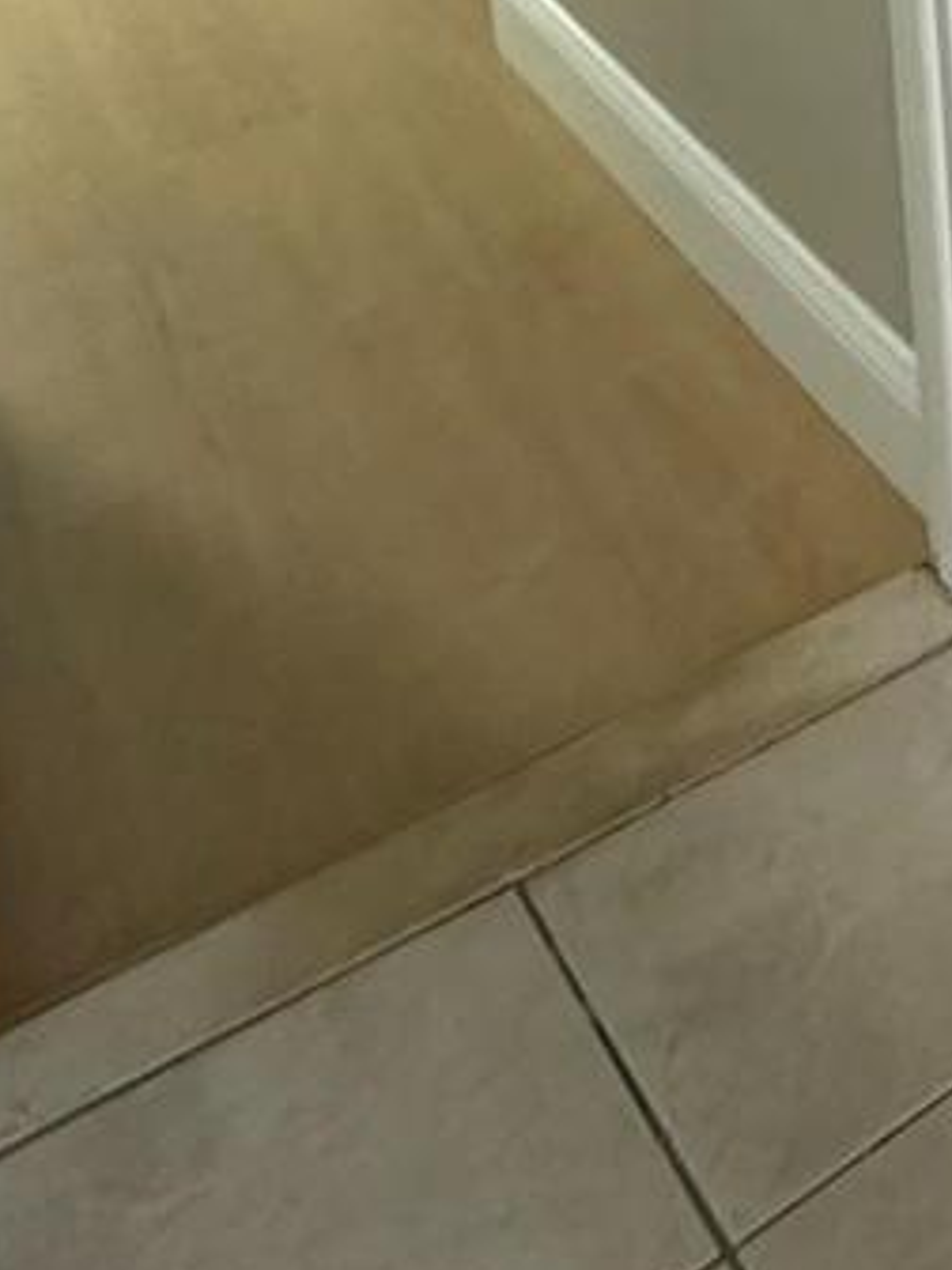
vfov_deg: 24.1
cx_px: 1526
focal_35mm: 64
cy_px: -616
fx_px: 2347
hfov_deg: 19.3
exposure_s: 1/60
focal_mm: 2.22
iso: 250
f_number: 2.2
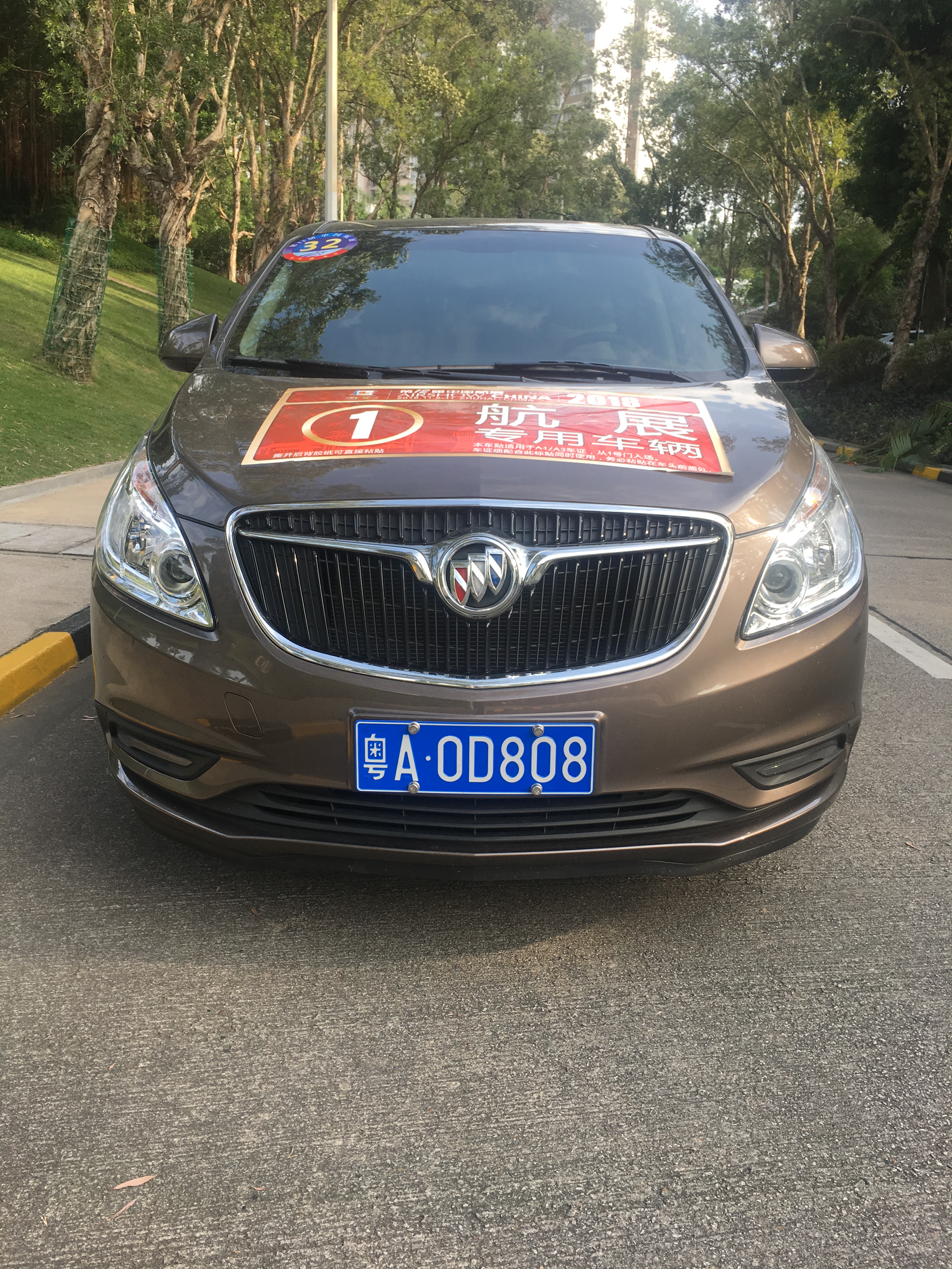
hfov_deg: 48.2
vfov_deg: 61.7
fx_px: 1063
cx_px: 476
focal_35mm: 29
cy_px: 634
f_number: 2.2
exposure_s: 1/287
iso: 25
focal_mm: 4.15
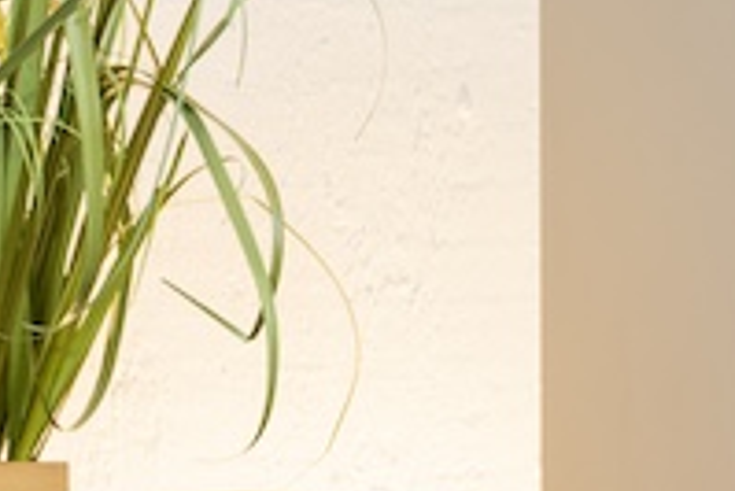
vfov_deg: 6.1
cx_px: -451
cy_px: 423
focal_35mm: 226
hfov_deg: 8.8
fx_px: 4617
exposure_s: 1/4
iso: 125
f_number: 9
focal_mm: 44
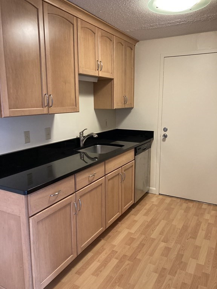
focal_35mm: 28
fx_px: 234
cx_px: 108
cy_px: 144
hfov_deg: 49.7
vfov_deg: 63.4
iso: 320
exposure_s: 1/60
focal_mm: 3.99
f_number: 1.8
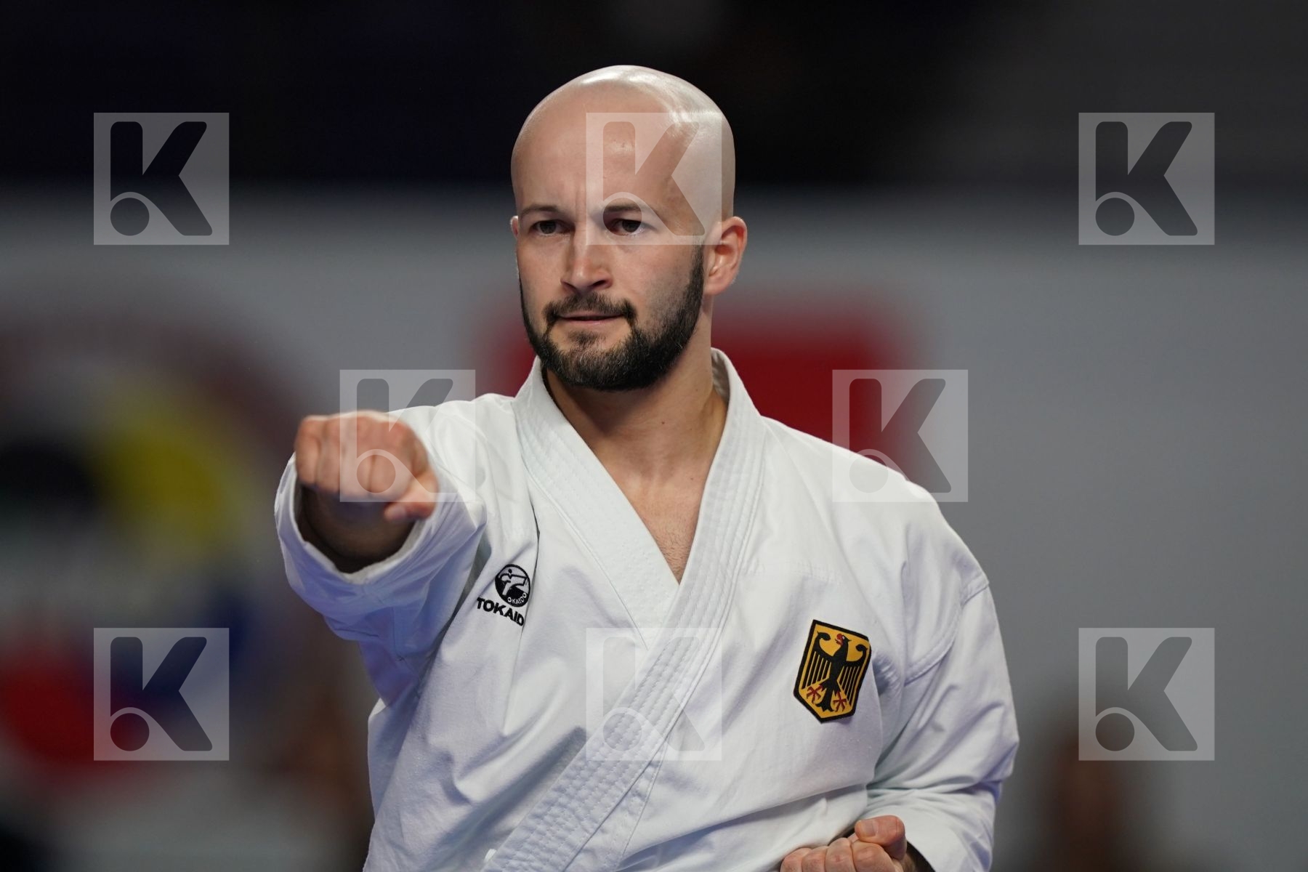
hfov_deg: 3.4
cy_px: 436
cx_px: 654
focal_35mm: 600
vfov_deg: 2.3
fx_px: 21798
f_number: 2.8
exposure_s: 1/500
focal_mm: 400
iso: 640
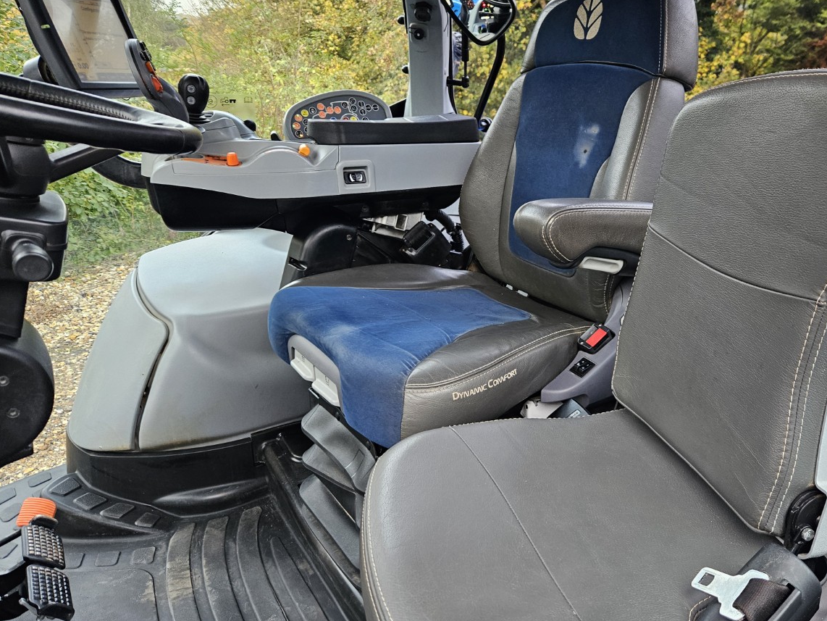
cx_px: 505
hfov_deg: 61.0
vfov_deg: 48.2
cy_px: 296
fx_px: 693
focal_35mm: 29
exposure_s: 1/180
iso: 250
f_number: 1.8
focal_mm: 5.4
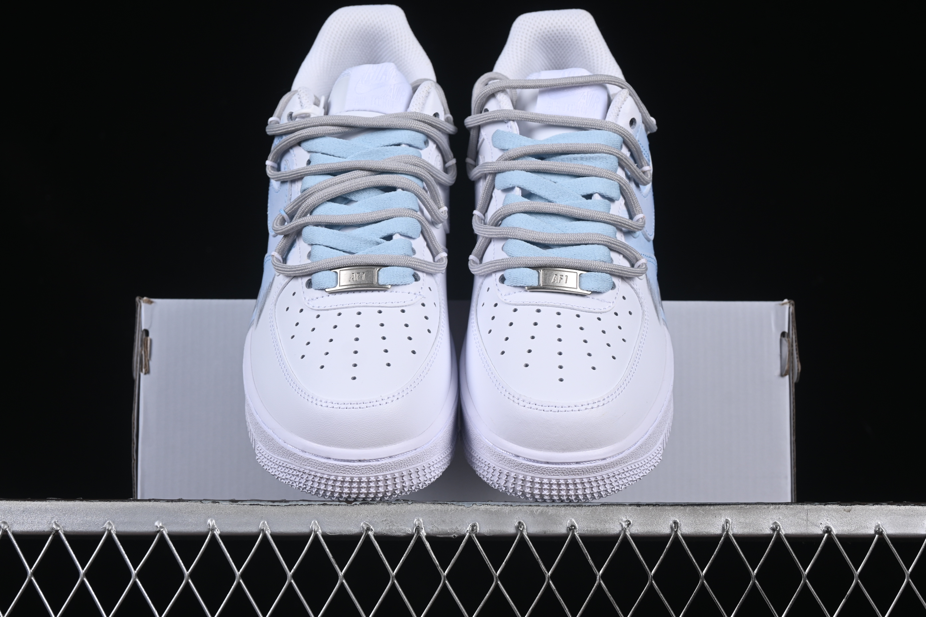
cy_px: 308
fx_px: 1929
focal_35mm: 75
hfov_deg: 27.0
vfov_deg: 18.2
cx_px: 463
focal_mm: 50
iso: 160
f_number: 8
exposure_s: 1/100
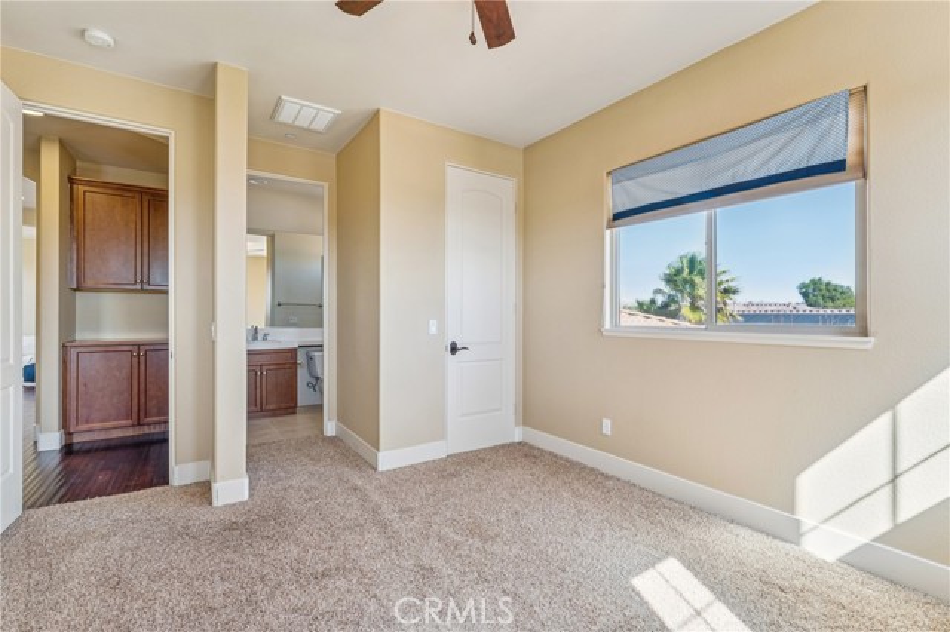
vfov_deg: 73.3
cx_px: 475
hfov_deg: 96.4
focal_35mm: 16
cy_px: 316
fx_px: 425
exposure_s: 1/4
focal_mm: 16.1
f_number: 13
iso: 100
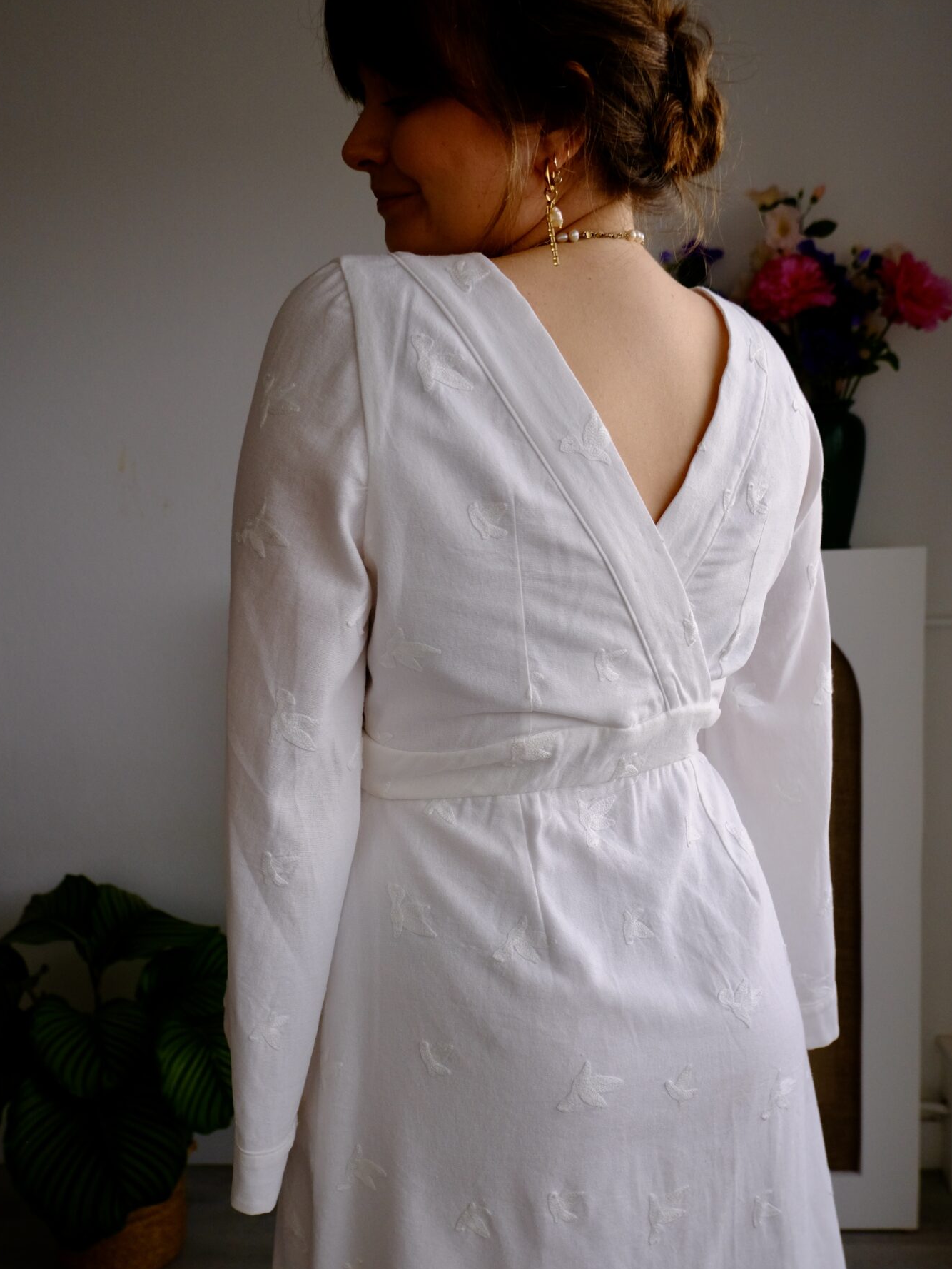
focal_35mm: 31
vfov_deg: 58.2
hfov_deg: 45.5
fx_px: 1136
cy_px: 702
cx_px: 478
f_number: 4
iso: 640
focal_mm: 18.6
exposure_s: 1/100
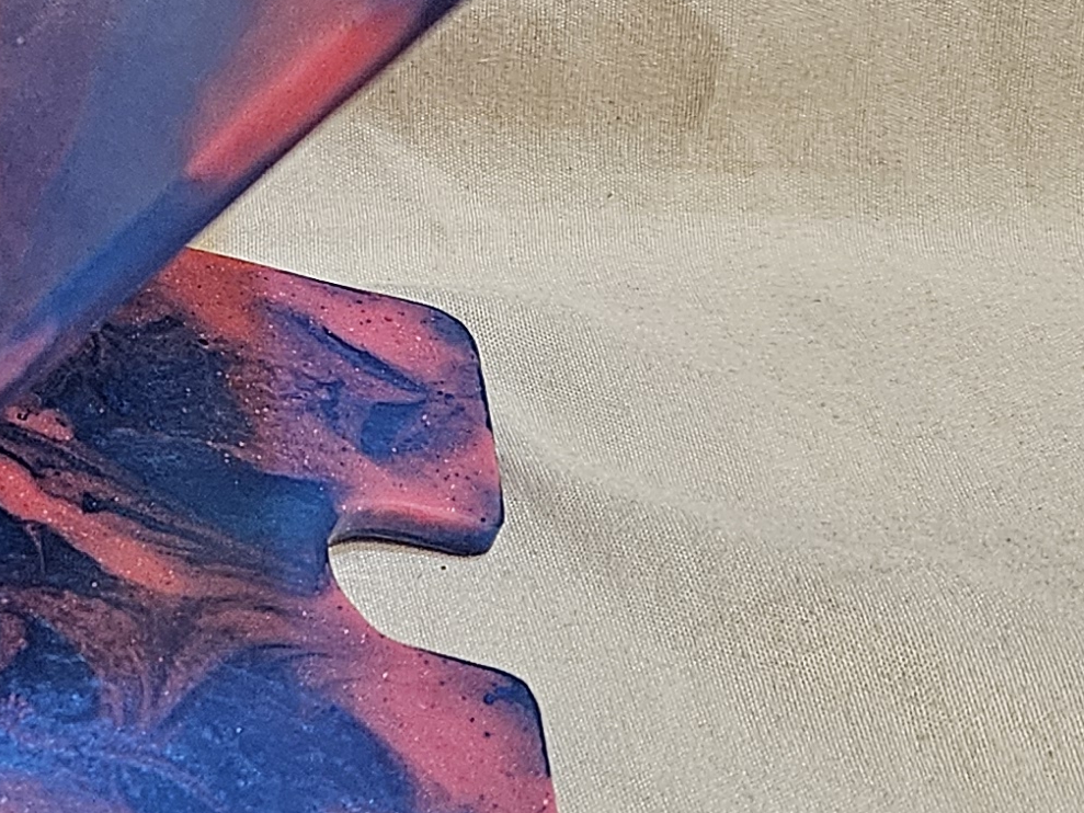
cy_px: 58
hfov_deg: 19.9
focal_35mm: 93
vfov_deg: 15.7
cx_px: -185
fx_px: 2913
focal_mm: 5.4
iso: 640
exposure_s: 1/120
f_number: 1.8
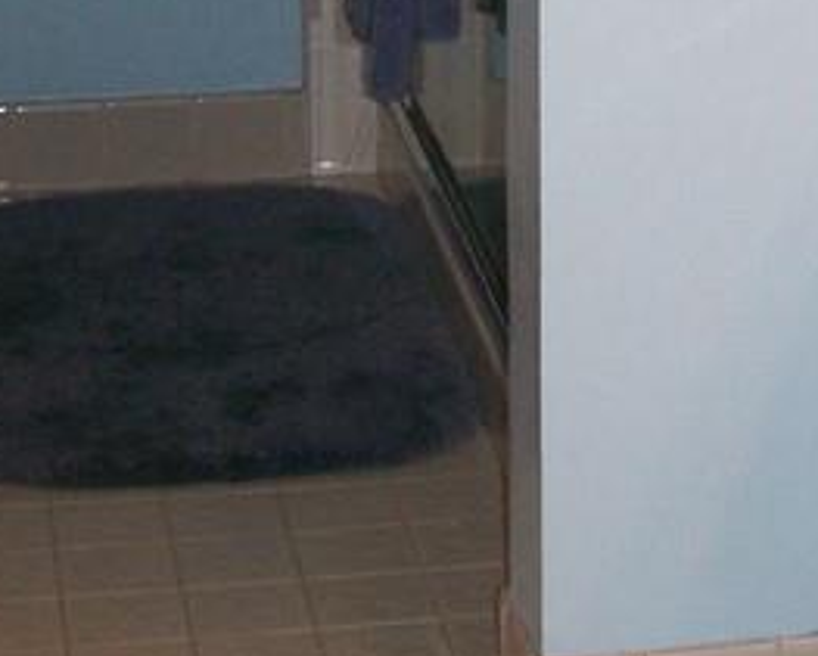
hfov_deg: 13.3
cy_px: -224
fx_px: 3490
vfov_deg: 10.5
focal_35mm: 144
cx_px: 675
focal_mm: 6.3
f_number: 2.8
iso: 160
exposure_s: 1/60
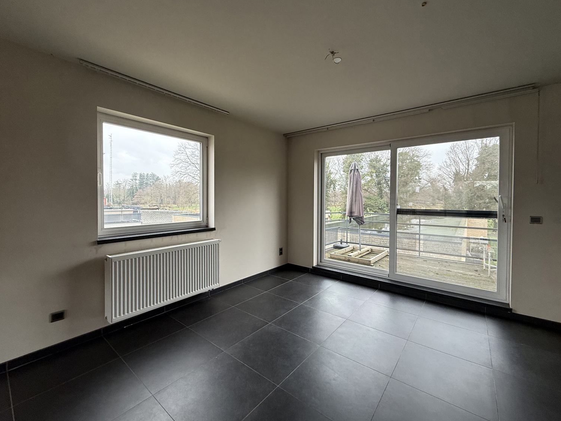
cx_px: 281
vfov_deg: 81.7
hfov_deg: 98.2
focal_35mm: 15
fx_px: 243
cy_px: 202
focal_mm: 2.22
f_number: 2.2
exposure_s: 1/99
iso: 125
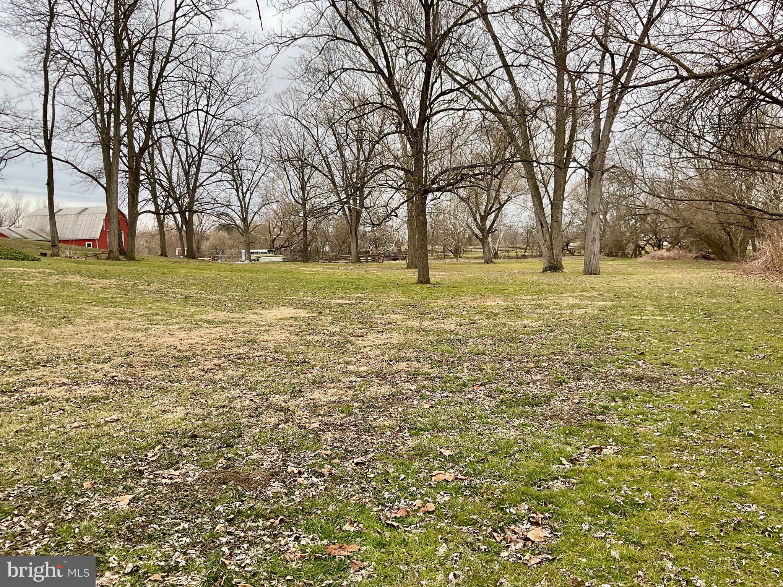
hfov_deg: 61.7
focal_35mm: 29
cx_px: 392
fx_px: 656
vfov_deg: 48.2
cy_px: 294
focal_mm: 3
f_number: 1.8
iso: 16
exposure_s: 1/338
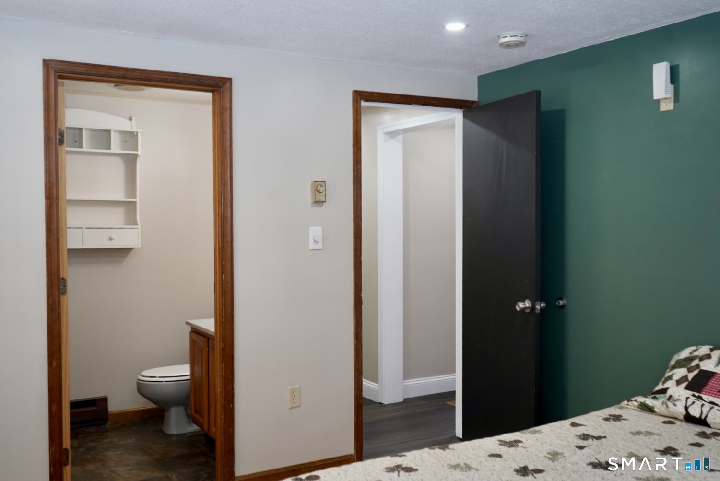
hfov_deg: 58.7
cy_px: 240
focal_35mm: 32
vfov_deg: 41.2
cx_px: 360
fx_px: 640
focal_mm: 32
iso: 1600
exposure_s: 1/160
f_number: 4
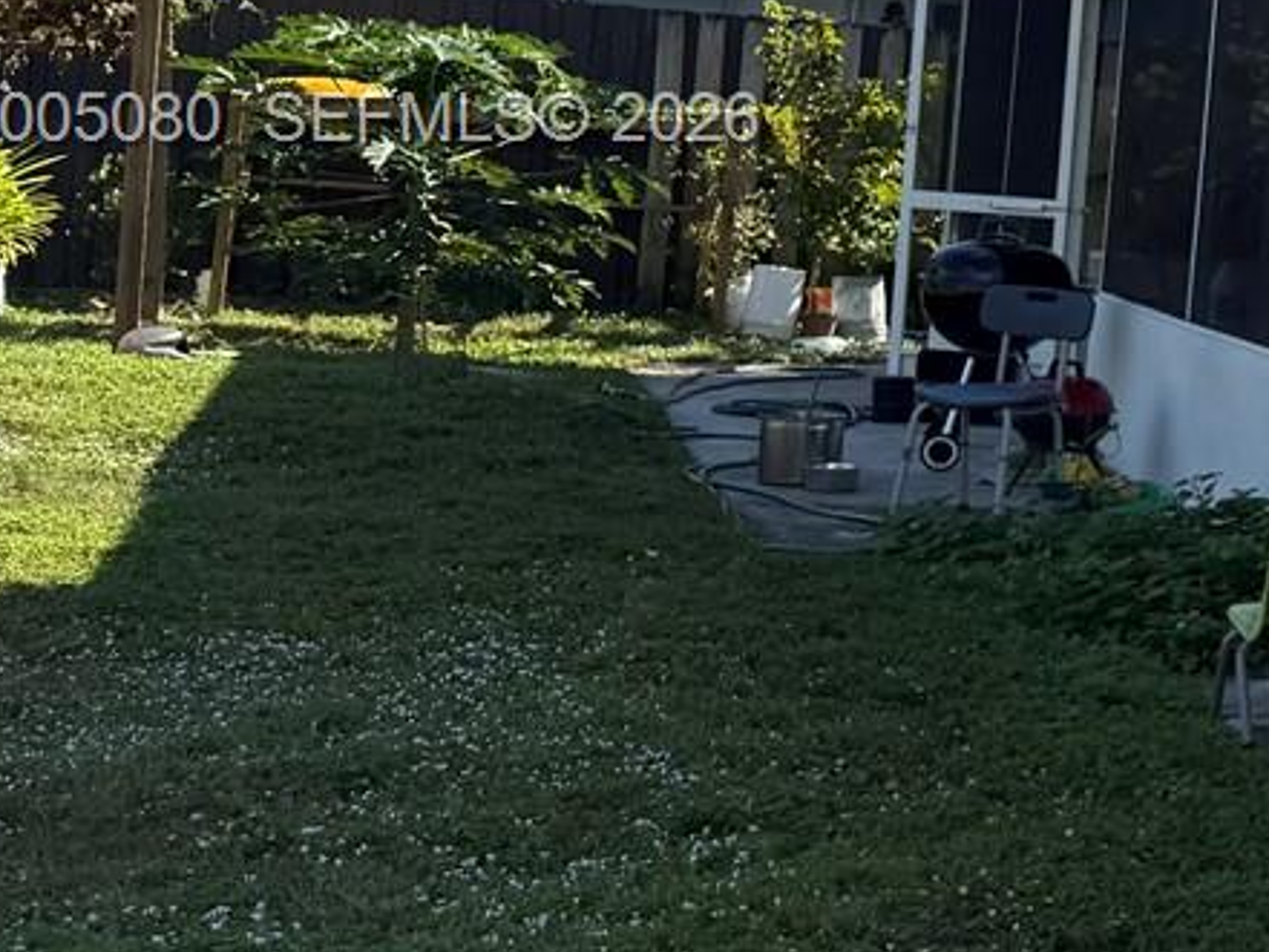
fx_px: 3190
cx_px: 2167
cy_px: 124
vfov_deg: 16.8
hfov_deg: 18.5
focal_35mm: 87
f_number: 1.78
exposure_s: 1/3145
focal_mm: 6.76
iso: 80
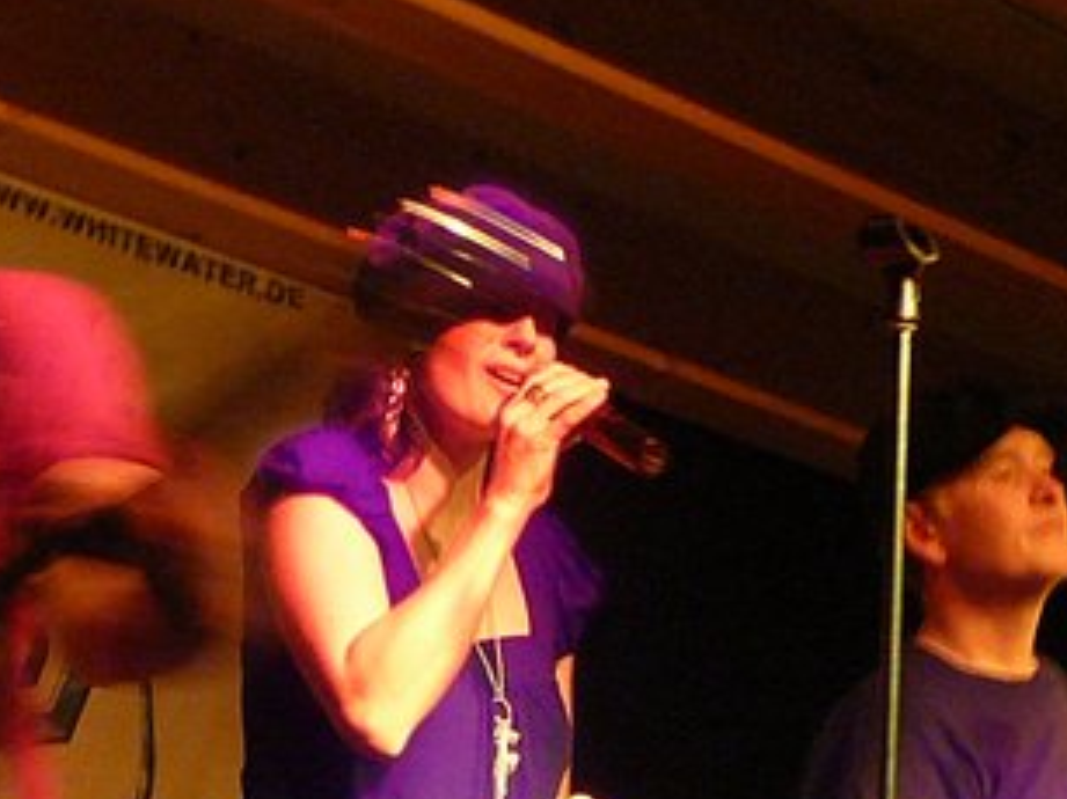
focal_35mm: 114
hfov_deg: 17.3
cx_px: 494
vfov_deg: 12.6
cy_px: 1042
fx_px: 3513
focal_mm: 5.2
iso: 200
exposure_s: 1/8
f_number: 2.8
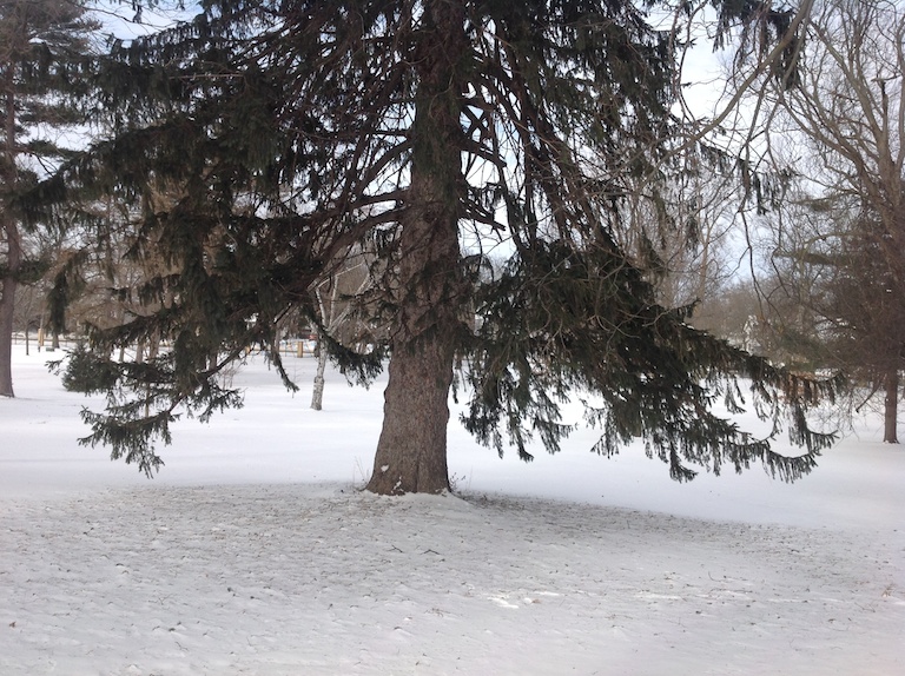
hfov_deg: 52.7
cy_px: 338
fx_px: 914
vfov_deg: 40.6
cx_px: 452
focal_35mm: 35
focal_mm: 4.28
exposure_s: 1/1314
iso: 50
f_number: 2.4
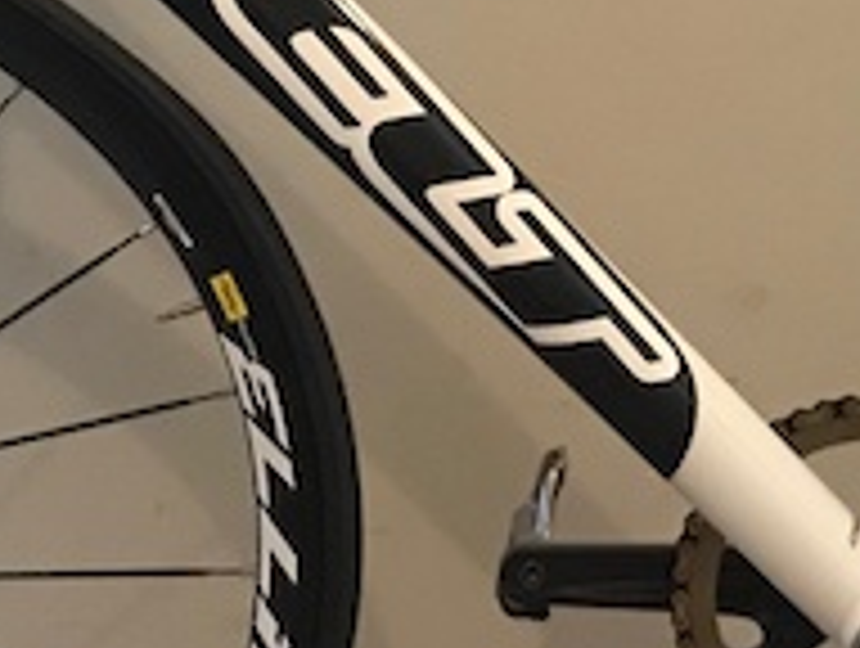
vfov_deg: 12.6
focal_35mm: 117
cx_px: 621
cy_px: 54
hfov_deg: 16.7
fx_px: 2912
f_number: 1.8
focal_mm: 3.99
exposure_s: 1/13
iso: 100
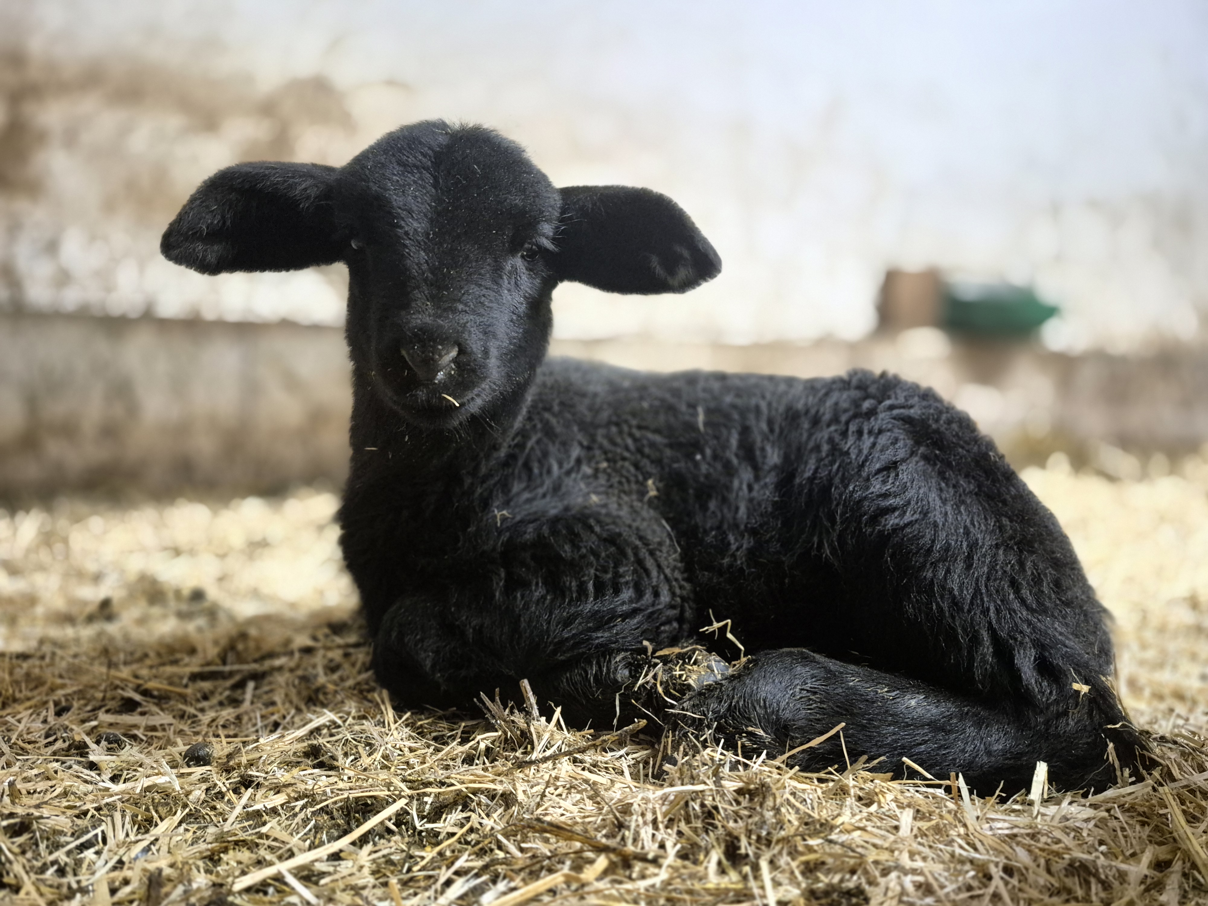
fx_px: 803
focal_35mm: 23
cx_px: 604
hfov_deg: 73.9
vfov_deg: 58.9
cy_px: 453
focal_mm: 5.4
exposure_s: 1/50
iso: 2000
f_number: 1.8
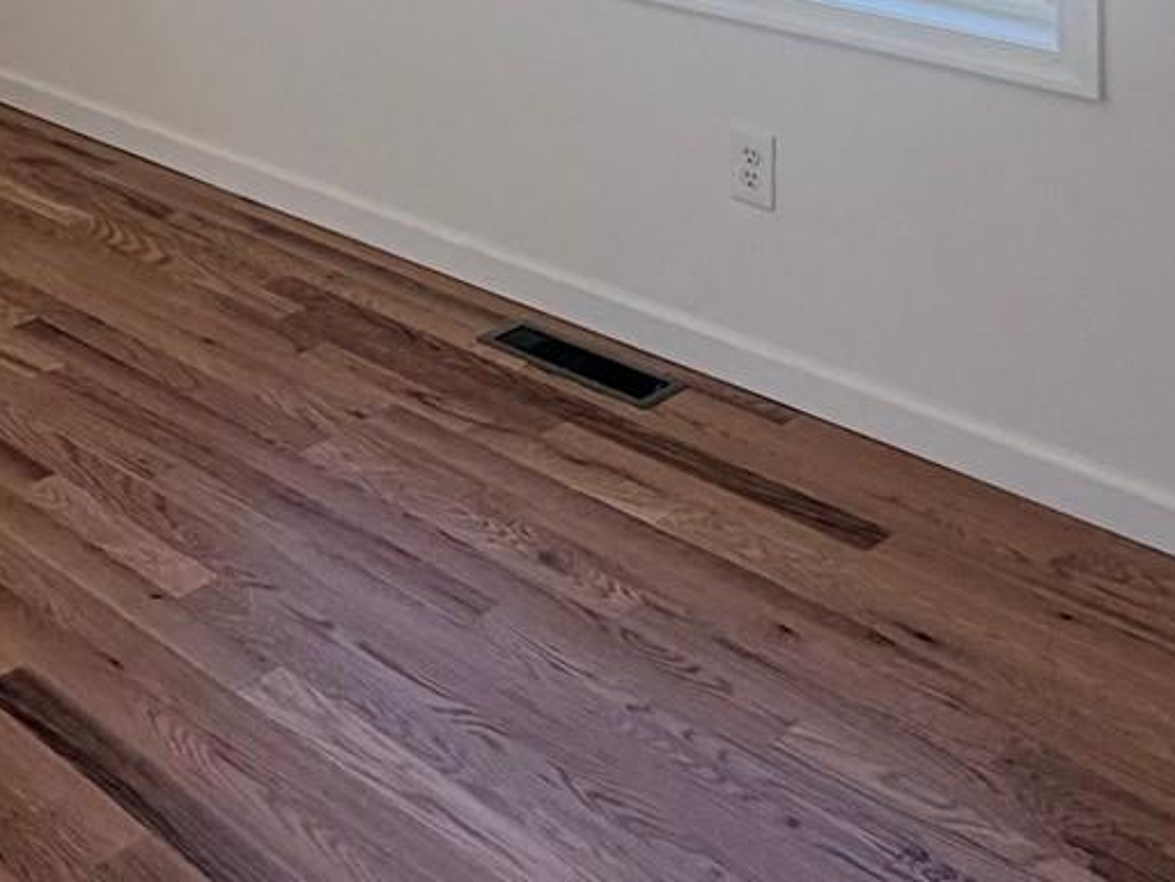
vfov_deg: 21.5
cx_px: 14
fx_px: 1901
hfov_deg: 31.8
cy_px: -478
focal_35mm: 56
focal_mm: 2.22
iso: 80
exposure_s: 1/120
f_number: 2.2
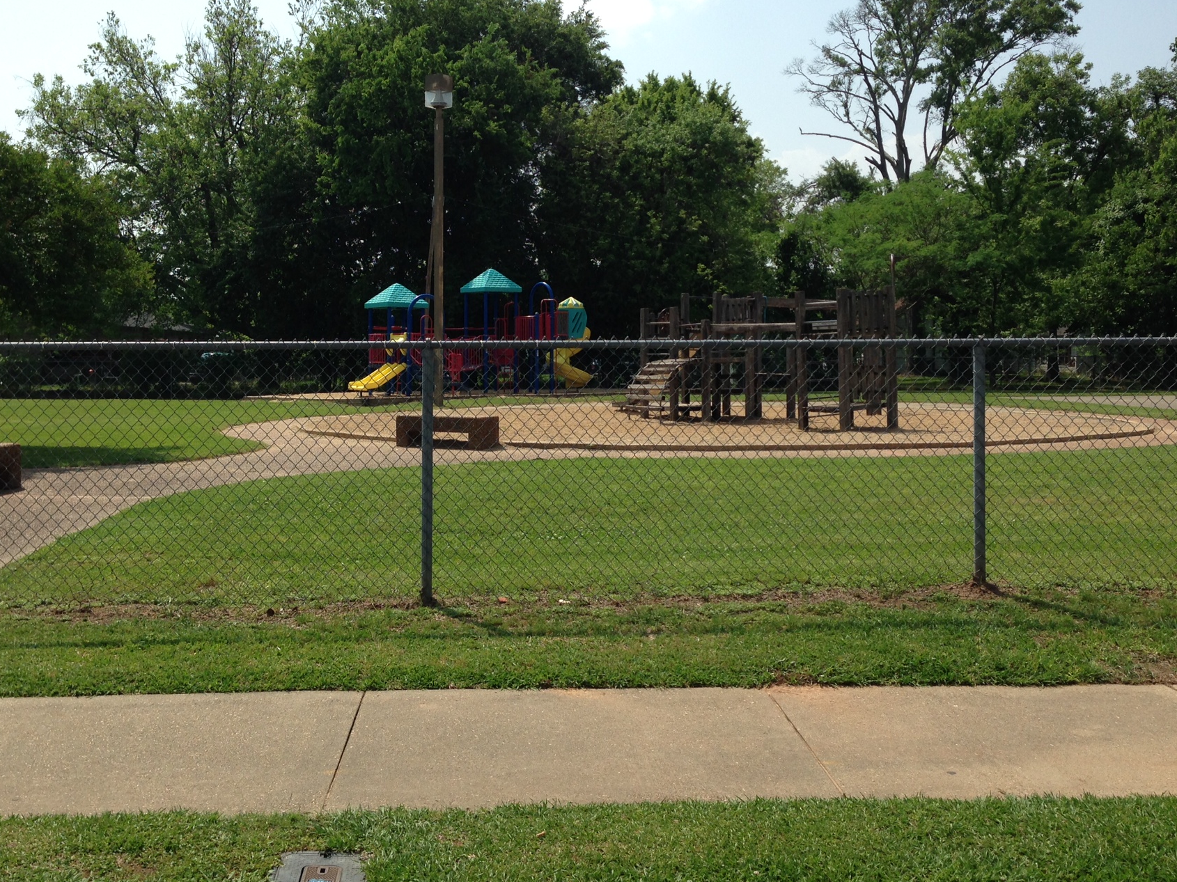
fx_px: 1360
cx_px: 552
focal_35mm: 40
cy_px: 388
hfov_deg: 46.8
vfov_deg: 35.9
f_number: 2.4
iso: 50
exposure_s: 1/1748
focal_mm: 4.12
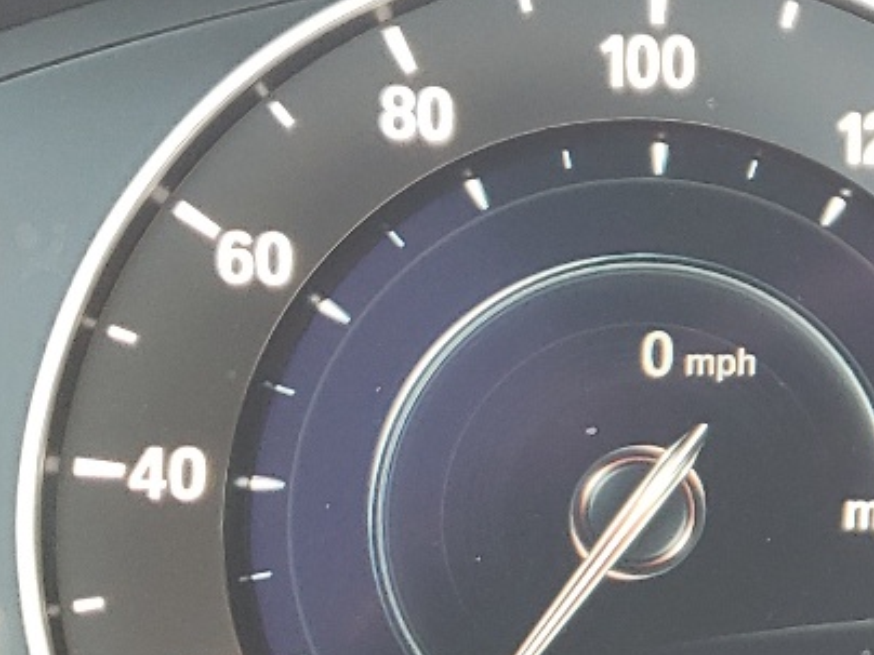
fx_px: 2601
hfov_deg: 17.6
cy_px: 372
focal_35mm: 103
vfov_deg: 14.4
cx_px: 1203
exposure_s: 1/50
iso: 82
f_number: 1.5
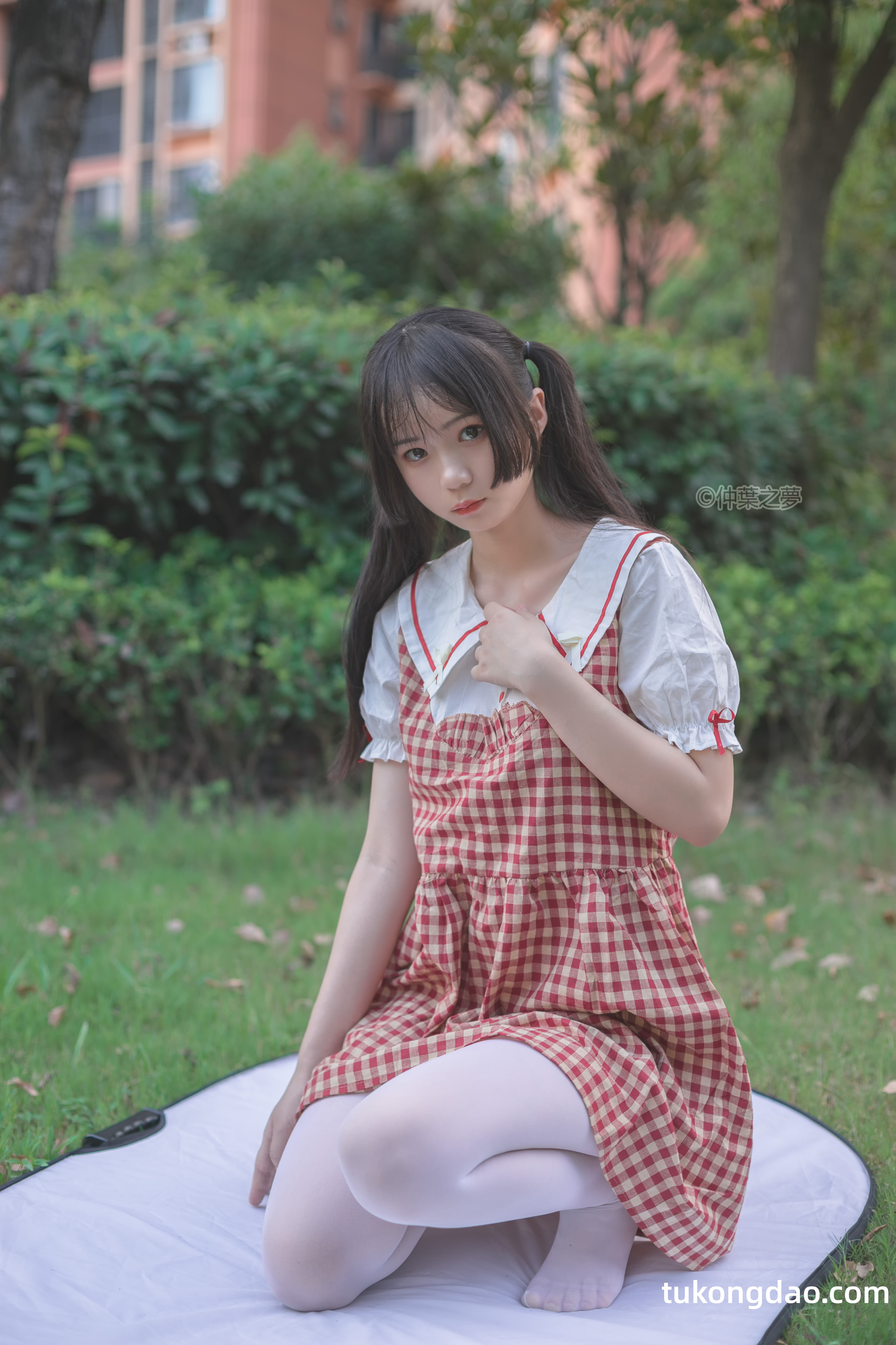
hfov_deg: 27.0
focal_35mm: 50
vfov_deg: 39.6
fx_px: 1866
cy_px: 672
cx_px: 448
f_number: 2.5
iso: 100
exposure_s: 1/160
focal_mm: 50
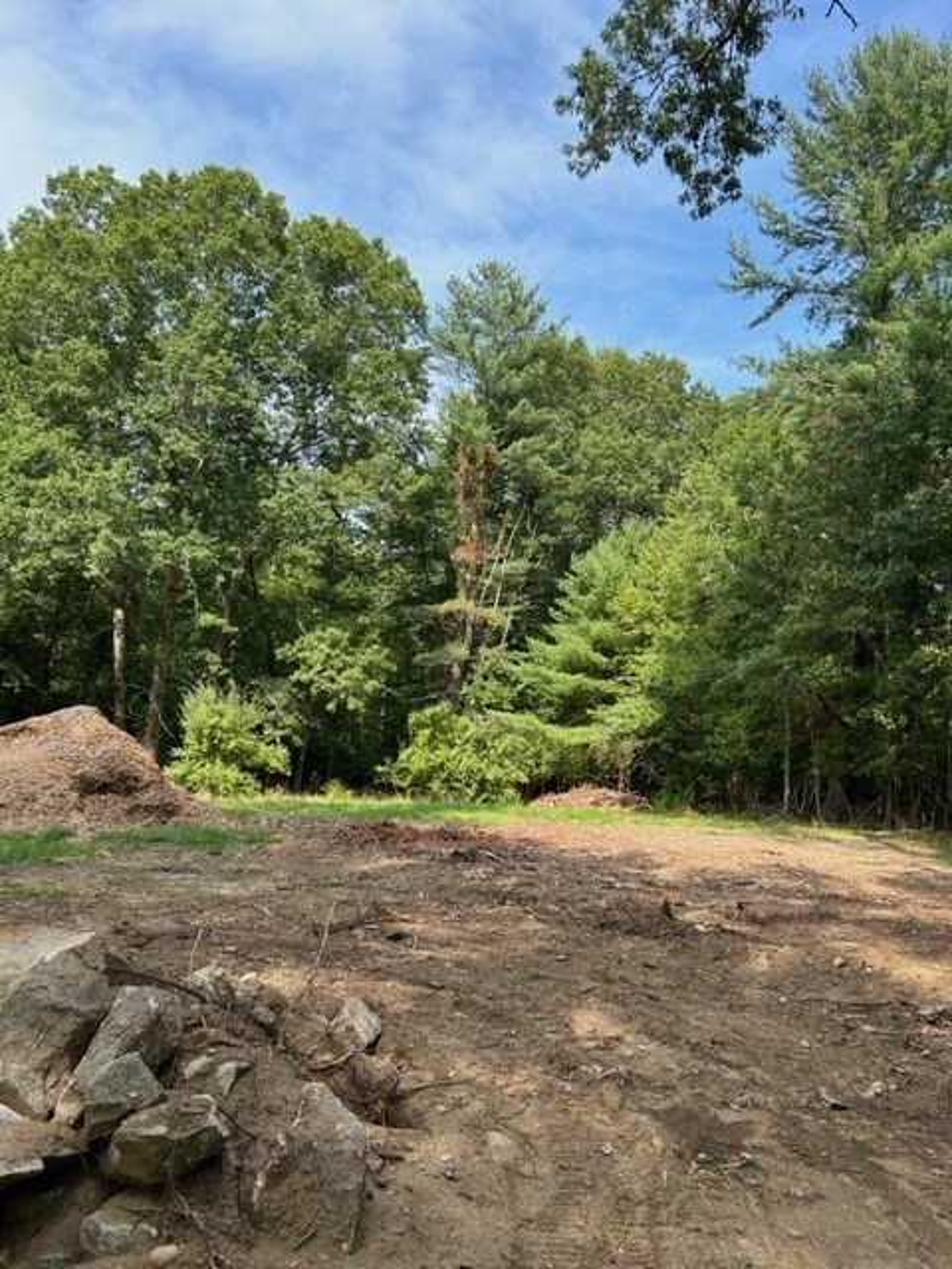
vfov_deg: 67.3
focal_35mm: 26
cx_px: 476
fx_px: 953
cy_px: 634
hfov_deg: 53.1
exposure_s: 1/1280
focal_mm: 5.7
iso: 50
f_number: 1.5
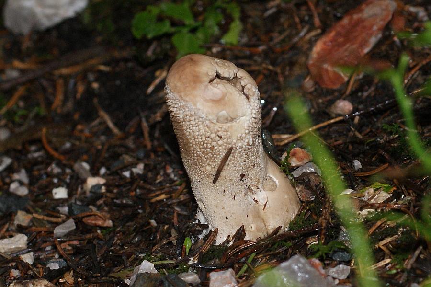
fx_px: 897
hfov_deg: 27.0
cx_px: 216
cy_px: 144
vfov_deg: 18.2
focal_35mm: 75
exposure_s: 1/80
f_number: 5.6
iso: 400
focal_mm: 50
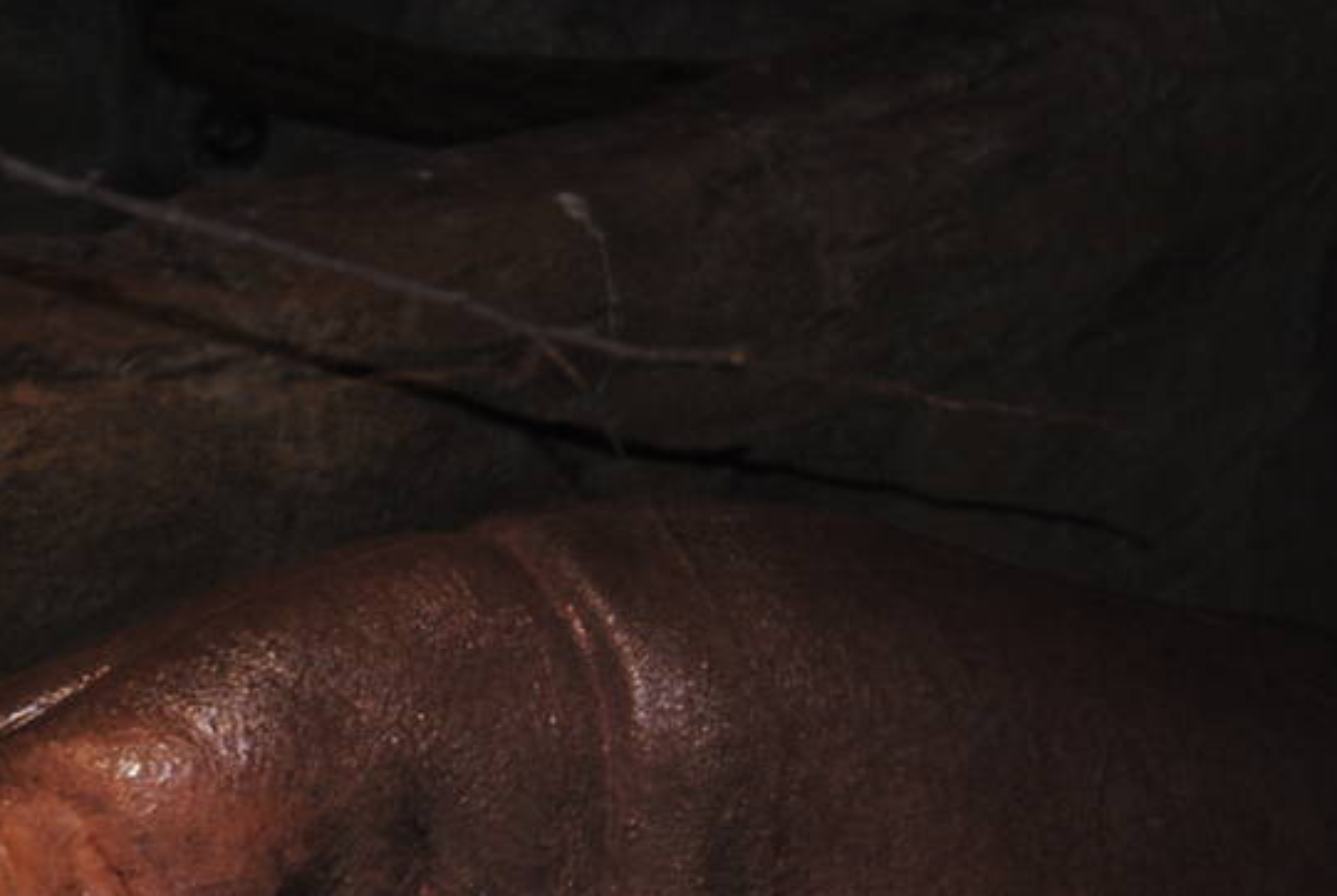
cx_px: 493
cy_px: 1083
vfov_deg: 4.6
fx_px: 11234
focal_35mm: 302
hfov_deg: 6.8
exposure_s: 1/60
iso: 200
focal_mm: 68
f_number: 4.5
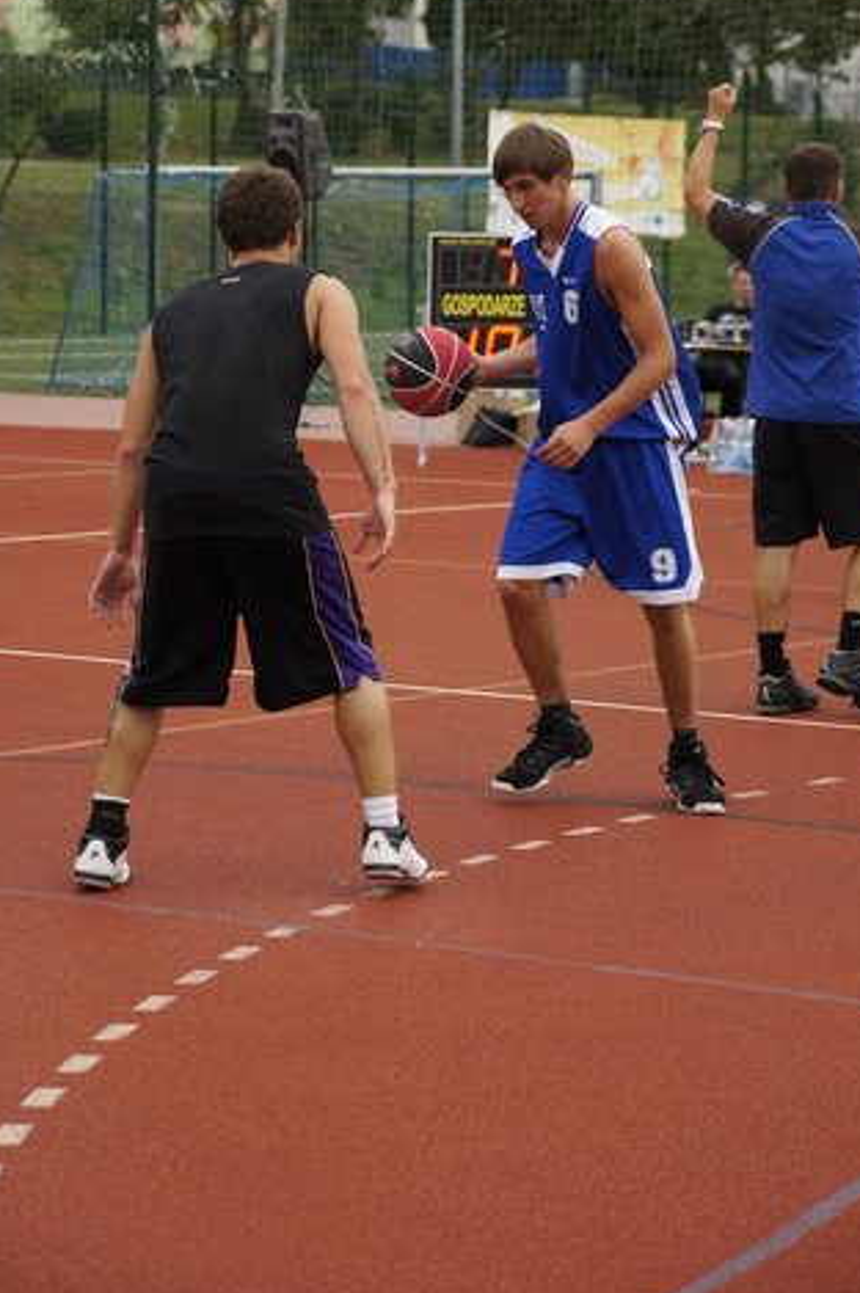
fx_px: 4414
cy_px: 561
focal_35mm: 123
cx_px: 390
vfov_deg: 16.7
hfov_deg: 11.1
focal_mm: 70
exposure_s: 1/800
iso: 200
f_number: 4
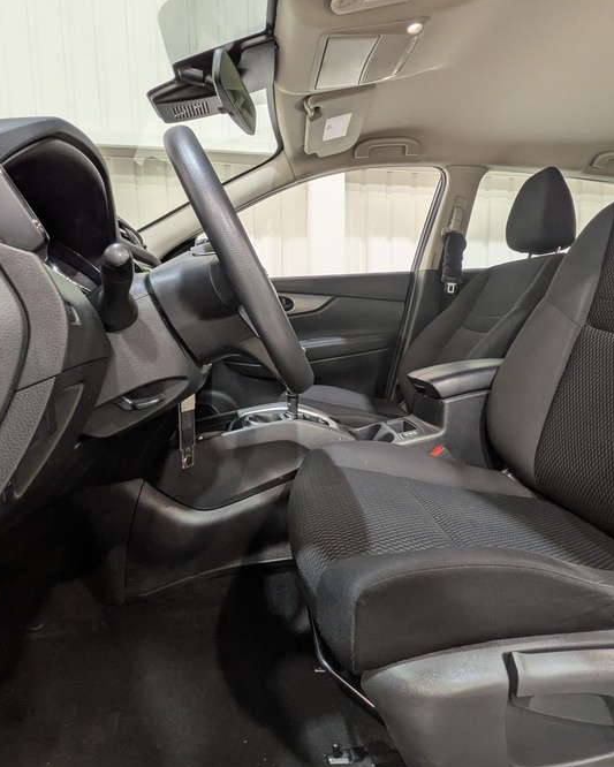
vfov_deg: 77.6
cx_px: 341
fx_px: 477
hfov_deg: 65.4
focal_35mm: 21
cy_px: 385
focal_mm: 1.83
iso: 81
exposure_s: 1/30
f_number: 2.2
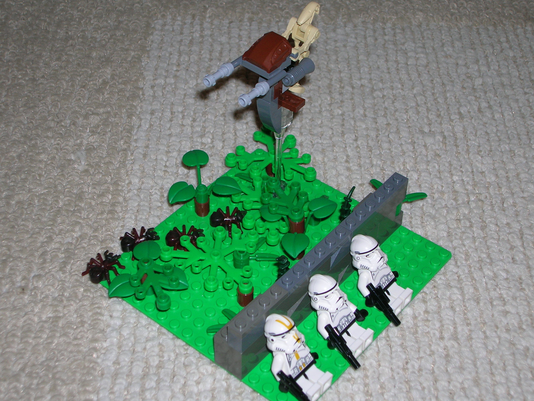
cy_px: 200
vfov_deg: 23.3
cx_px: 267
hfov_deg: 30.7
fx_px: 972
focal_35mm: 63
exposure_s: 1/60.1
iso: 50
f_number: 3.6
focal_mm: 10.4
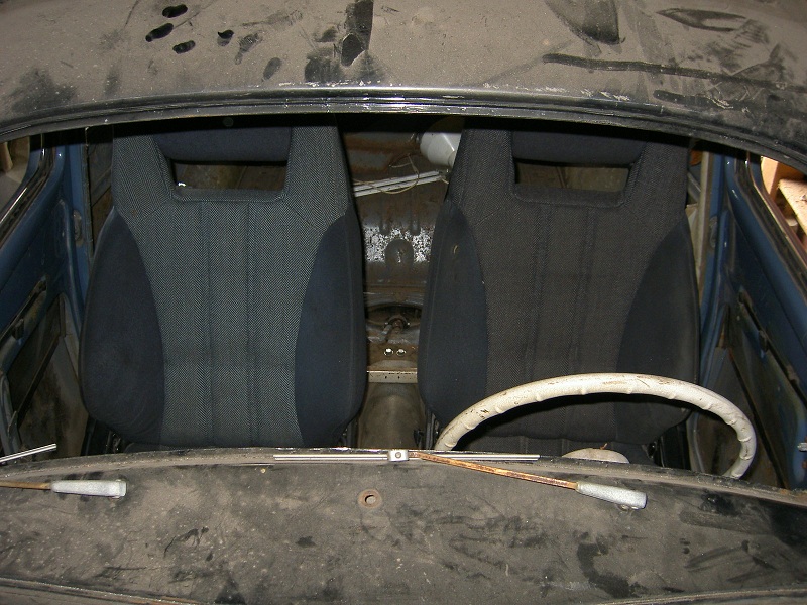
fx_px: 793
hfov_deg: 54.0
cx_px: 404
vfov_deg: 41.8
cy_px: 302
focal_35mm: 34
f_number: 2.8
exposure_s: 1/60
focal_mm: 5.6
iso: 100
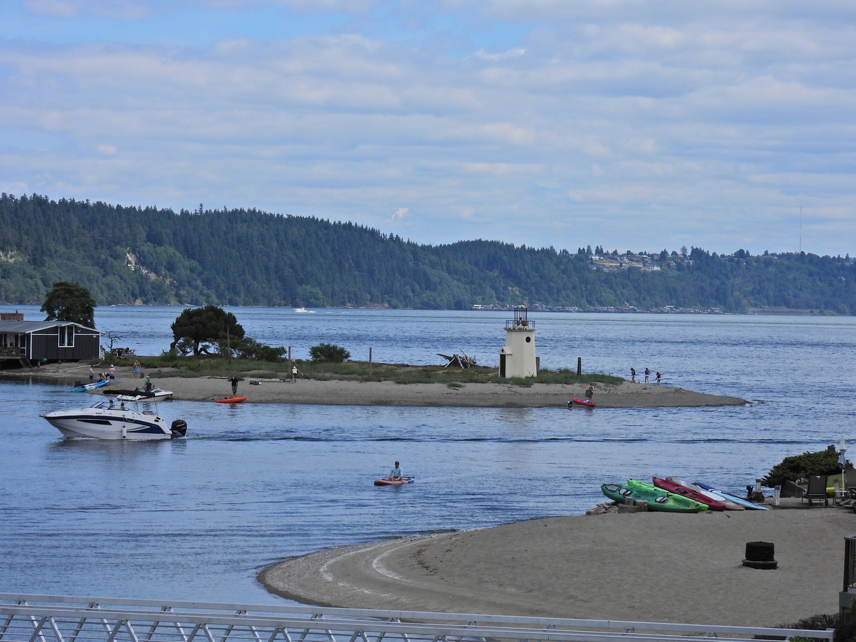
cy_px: 321
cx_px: 428
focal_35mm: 115
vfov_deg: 12.9
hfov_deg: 17.1
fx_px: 2844
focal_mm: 20.5
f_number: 5
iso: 100
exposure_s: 1/1250
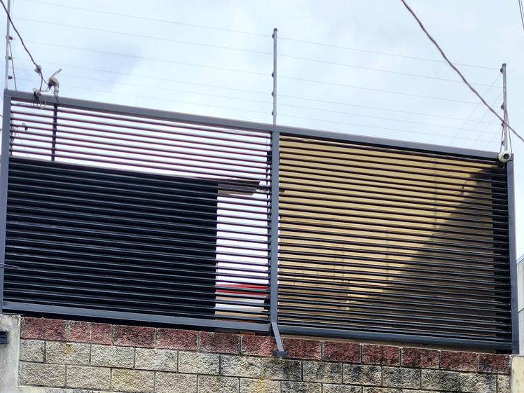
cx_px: 149
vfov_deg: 23.8
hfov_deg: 32.2
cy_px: 392
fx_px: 893
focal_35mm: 59
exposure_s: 1/1000
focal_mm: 6.4
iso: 12
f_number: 1.8
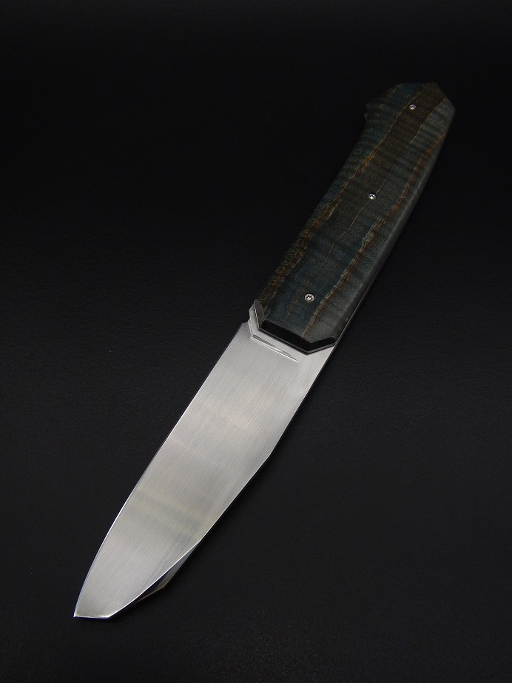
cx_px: 256
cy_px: 342
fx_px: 710
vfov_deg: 51.3
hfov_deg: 39.7
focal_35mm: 36
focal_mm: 6.5
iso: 250
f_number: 4
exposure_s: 1/30
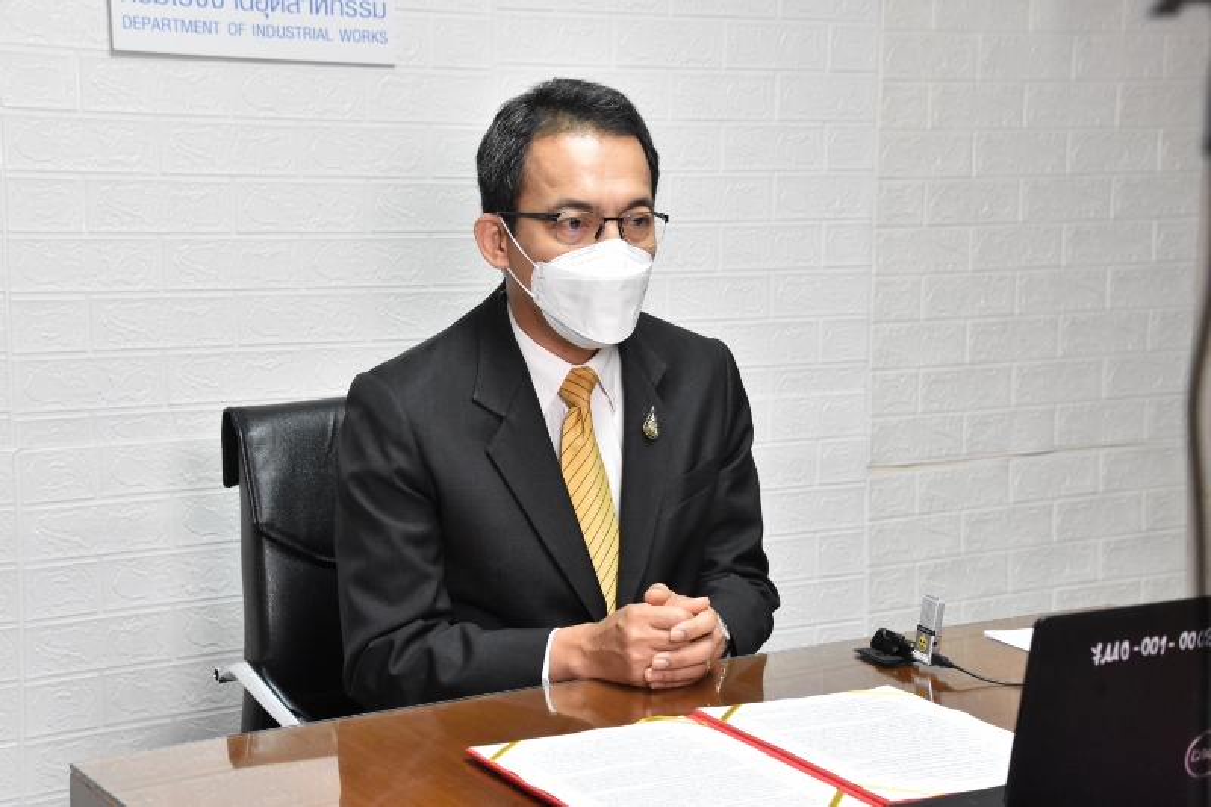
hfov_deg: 33.4
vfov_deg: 22.6
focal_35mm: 60
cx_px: 606
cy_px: 404
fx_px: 2018
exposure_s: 1/100
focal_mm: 40
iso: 3200
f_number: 6.3
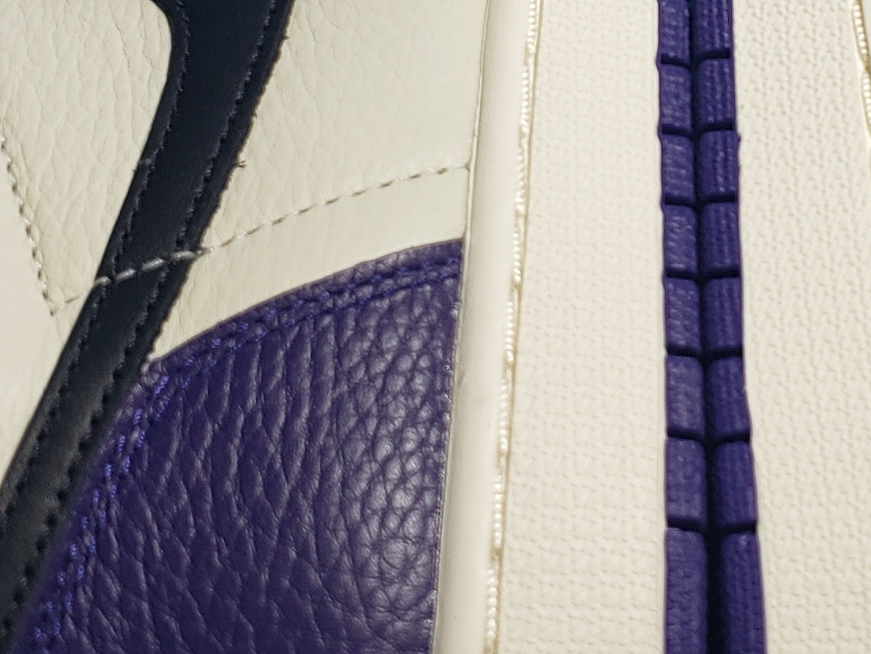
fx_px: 2391
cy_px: 100
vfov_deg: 15.4
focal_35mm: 95
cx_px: 739
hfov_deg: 20.3
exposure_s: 1/510
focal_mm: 4.3
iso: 50
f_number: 1.5
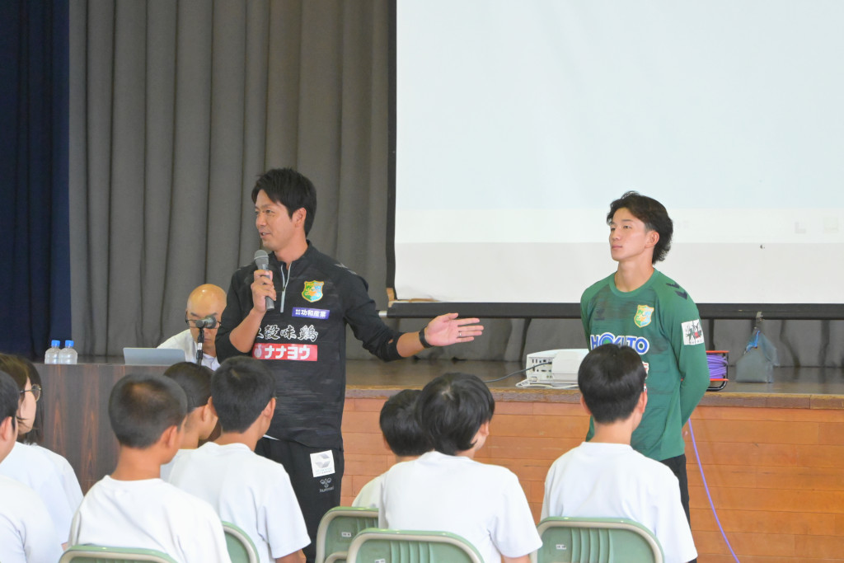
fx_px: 4924
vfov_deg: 6.5
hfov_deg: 9.8
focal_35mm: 210
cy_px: 282
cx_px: 422
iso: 10000
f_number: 9
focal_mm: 140
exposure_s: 1/250
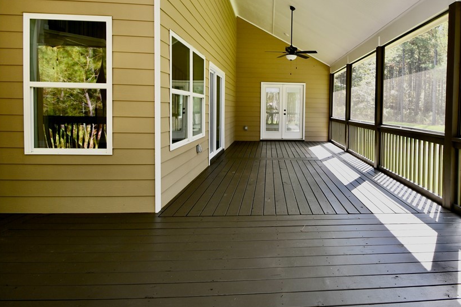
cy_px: 116
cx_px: 301
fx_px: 256
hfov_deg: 81.6
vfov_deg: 61.1
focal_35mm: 20
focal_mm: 10
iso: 200
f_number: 5
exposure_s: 1/100
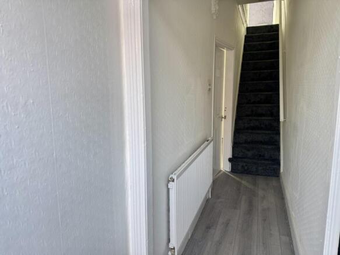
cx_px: 170
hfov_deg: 71.6
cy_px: 128
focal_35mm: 24
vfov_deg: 56.8
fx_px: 236
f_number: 1.78
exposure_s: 1/121
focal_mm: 6.76
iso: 100
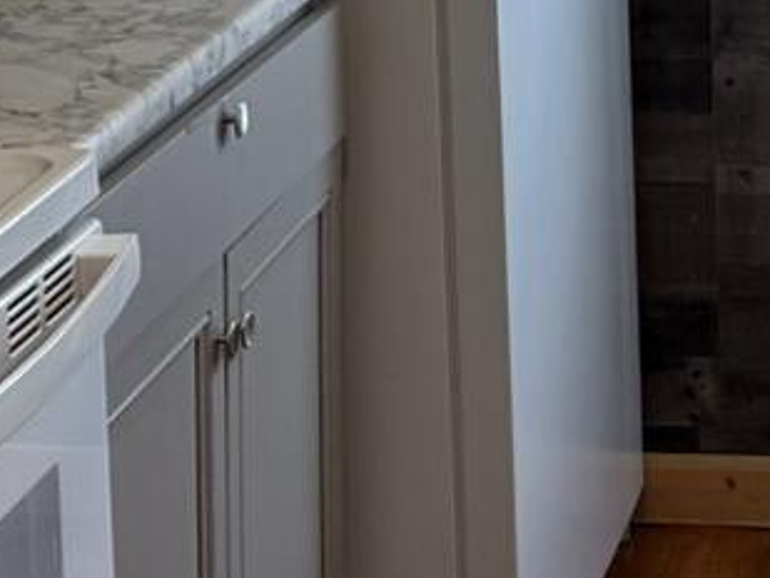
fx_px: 3538
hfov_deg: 12.4
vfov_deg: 9.0
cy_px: -384
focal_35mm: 159
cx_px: 620
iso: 200
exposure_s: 1/189
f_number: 1.78
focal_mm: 6.76
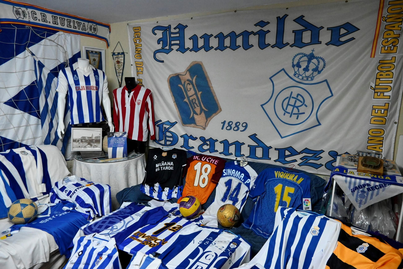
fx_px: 269
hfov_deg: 73.8
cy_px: 134
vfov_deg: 53.1
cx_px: 202
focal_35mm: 24
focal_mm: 16
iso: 6400
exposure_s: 1/60
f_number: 5
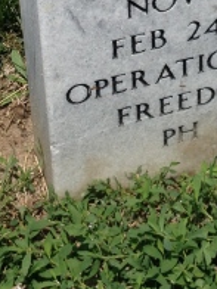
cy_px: -87
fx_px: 1145
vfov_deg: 13.8
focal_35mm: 137
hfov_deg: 10.8
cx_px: 186
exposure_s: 1/2404
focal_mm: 4.28
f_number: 2.4
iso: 50
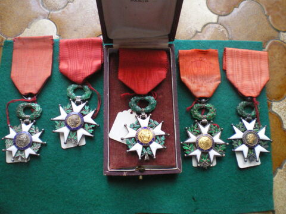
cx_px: 143
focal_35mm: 38
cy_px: 107
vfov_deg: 37.7
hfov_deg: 49.0
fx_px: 314
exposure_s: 1/30
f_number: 3.1
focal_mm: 6.3
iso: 400
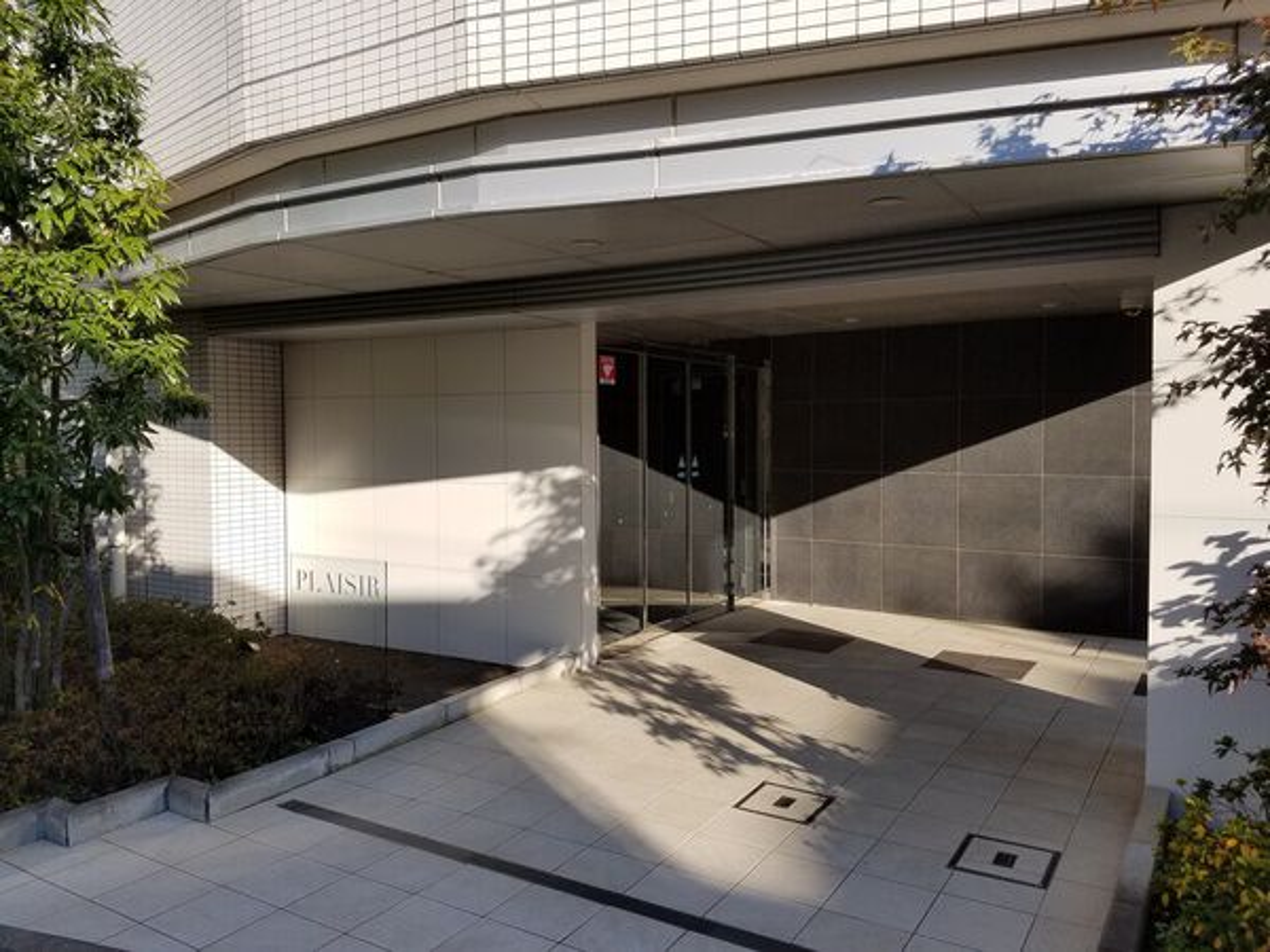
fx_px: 954
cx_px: 635
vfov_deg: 53.1
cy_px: 476
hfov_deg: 67.3
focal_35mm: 26
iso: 50
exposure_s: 1/1912
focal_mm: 4.2
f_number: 1.7
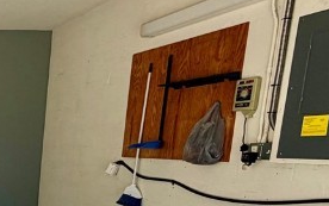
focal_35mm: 55
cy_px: 225
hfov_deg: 26.5
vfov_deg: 22.3
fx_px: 494
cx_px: -166
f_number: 2.2
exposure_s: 1/502
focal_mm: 2.22
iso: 50
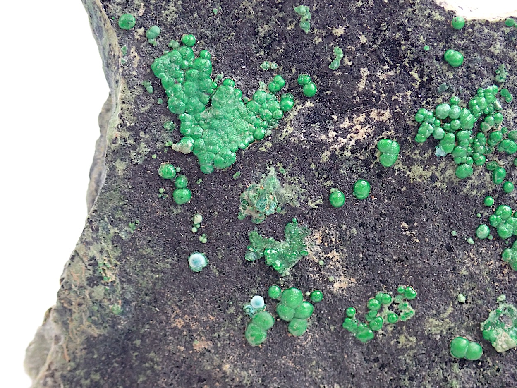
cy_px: 194
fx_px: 1315
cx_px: 258
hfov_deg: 22.2
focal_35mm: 88
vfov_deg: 16.8
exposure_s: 1/20
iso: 1000
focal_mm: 15.66
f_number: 4.5
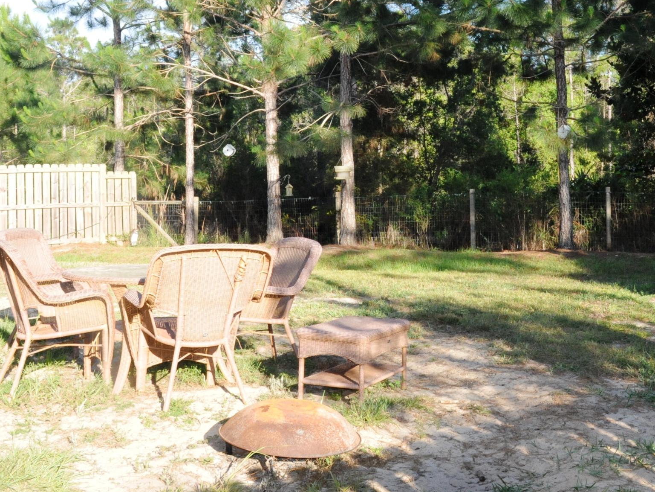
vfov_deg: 31.8
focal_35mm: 45
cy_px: 148
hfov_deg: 41.5
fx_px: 852
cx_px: 435
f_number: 18
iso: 2500
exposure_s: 1/250
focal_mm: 24
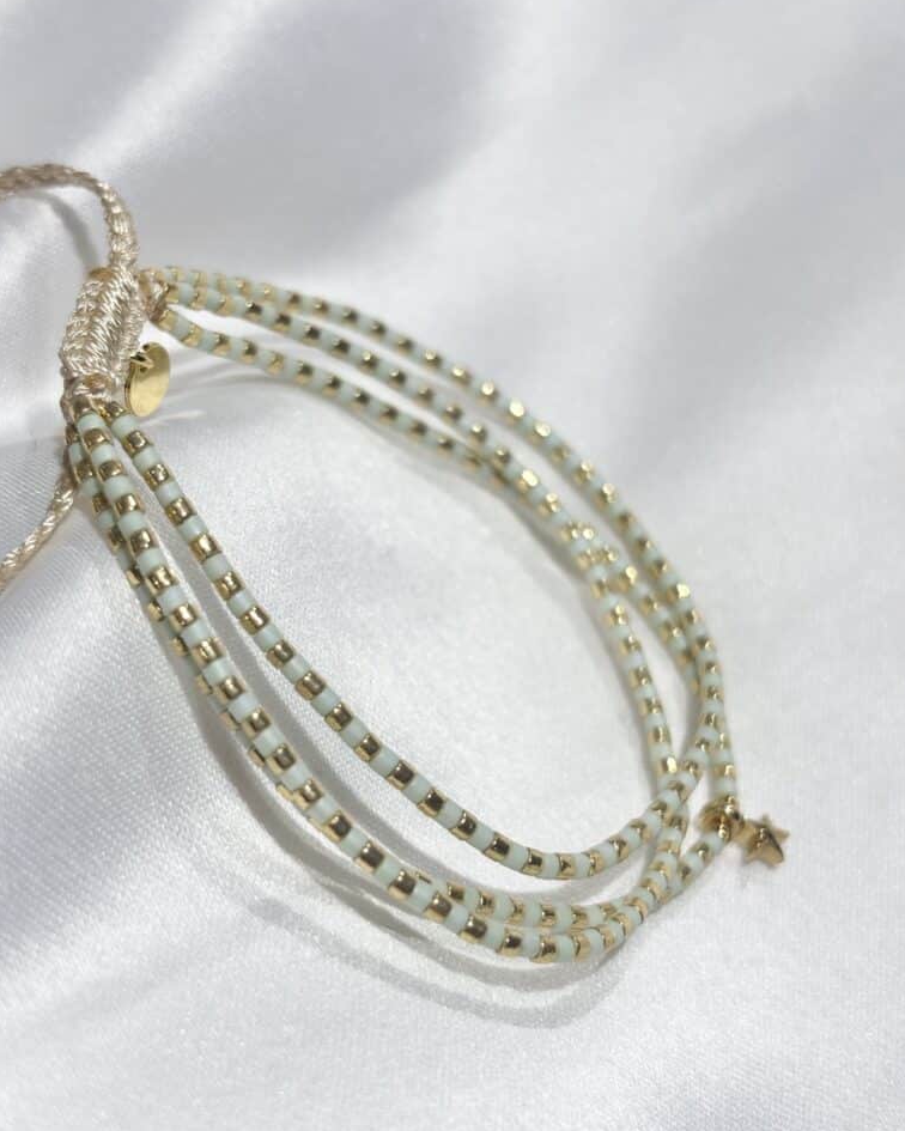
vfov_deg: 34.1
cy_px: 579
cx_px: 456
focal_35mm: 55
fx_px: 1841
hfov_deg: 27.6
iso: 32
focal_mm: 5.96
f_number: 1.6
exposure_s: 1/390
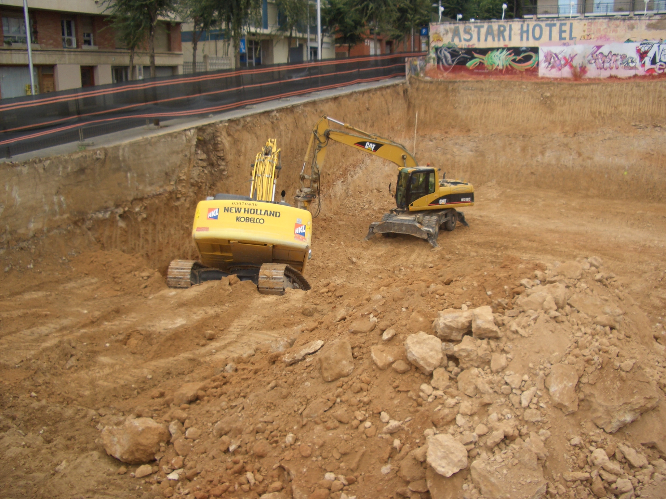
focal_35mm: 35
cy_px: 250
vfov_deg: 40.7
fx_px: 673
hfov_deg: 52.6
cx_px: 333
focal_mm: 5.8
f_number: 2.6
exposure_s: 1/160
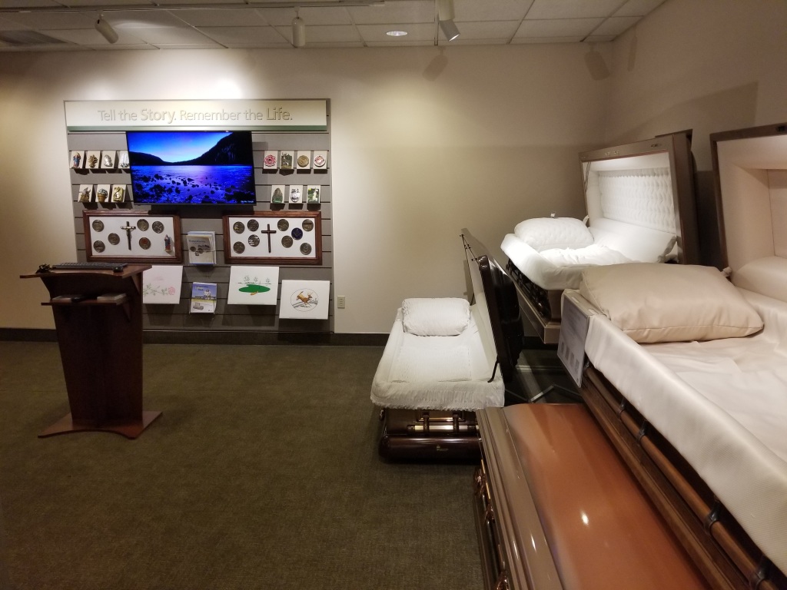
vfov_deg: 53.1
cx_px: 394
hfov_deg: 67.3
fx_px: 591
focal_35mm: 26
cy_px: 295
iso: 200
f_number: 1.7
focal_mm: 4.25
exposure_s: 1/60
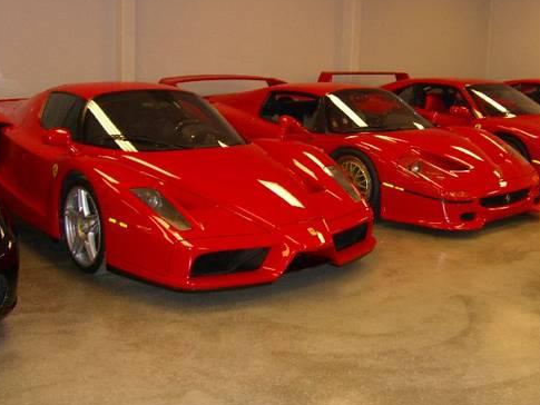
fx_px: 733
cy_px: 164
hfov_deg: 40.3
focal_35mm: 47
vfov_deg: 30.8
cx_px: 321
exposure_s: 1/60
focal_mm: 7.9
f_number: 2.8
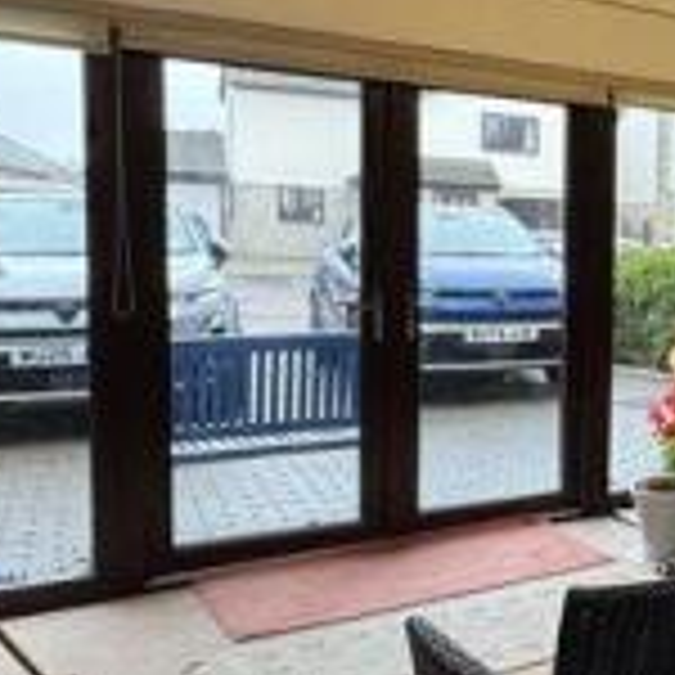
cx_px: 880
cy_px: 322
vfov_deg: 35.3
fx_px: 1059
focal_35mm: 48
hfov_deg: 28.8
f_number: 2.2
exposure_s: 1/50
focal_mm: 2.22
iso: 320
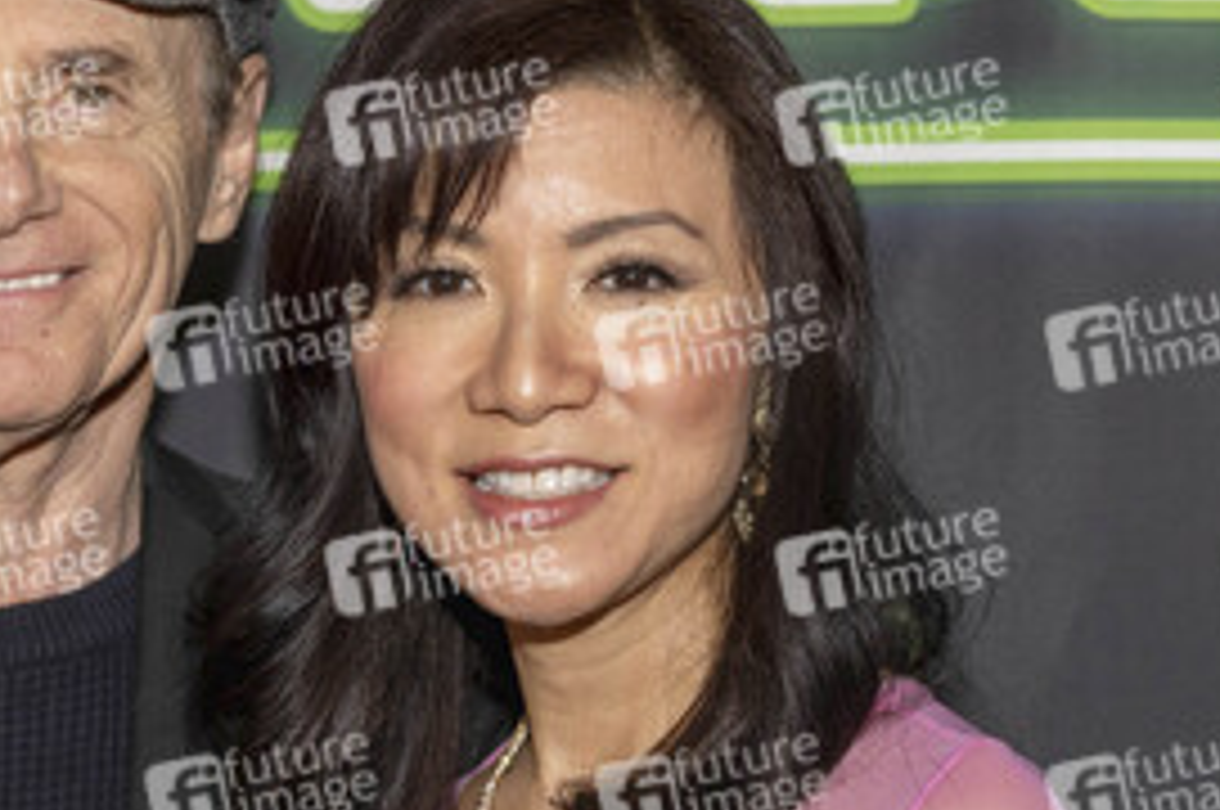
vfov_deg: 13.0
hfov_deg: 19.4
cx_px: 322
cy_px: 450
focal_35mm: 105
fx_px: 3554
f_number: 5.6
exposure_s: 1/200
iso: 800
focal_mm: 63
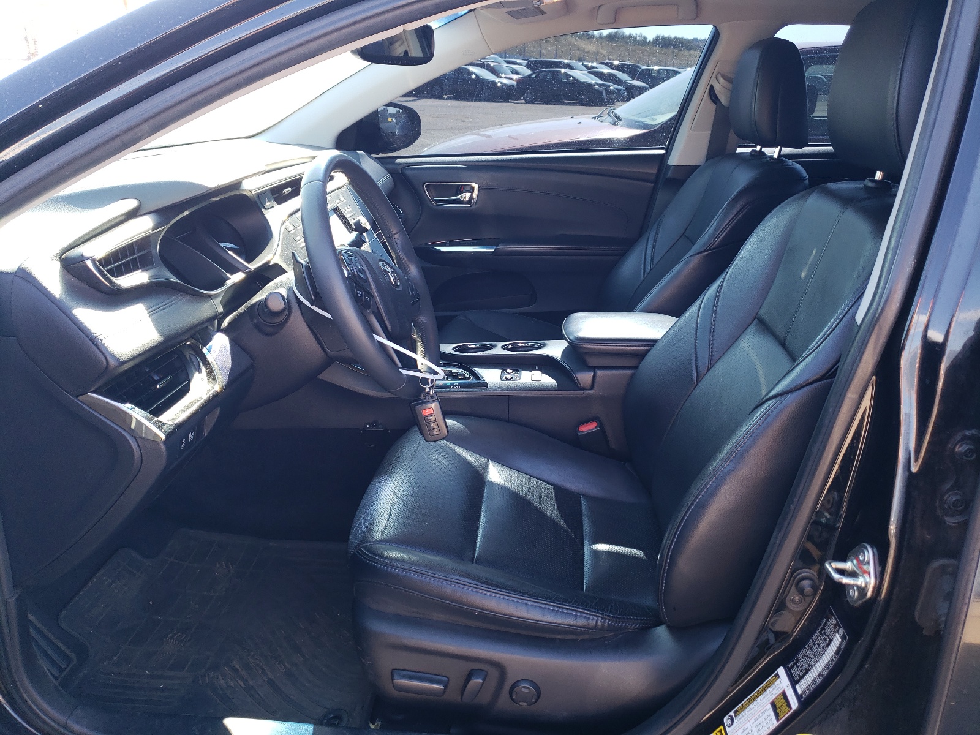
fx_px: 736
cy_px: 368
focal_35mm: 26
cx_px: 490
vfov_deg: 53.1
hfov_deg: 67.3
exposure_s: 1/118
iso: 50
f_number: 1.5
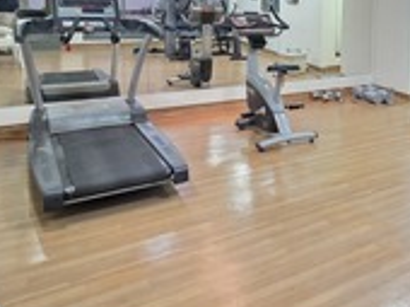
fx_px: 414
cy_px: 57
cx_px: 479
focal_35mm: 35
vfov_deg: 38.9
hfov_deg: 39.7
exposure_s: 1/50
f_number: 1.9
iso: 400
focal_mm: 2.2
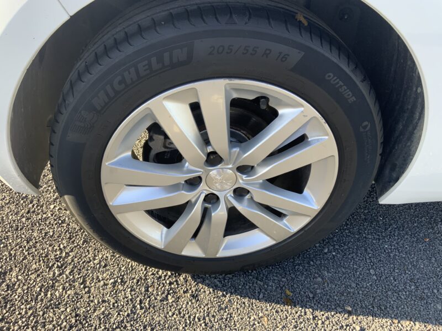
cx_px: 221
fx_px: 370
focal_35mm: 29
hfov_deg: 61.7
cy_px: 166
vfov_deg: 48.2
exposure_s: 1/201
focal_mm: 3
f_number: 1.8
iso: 16
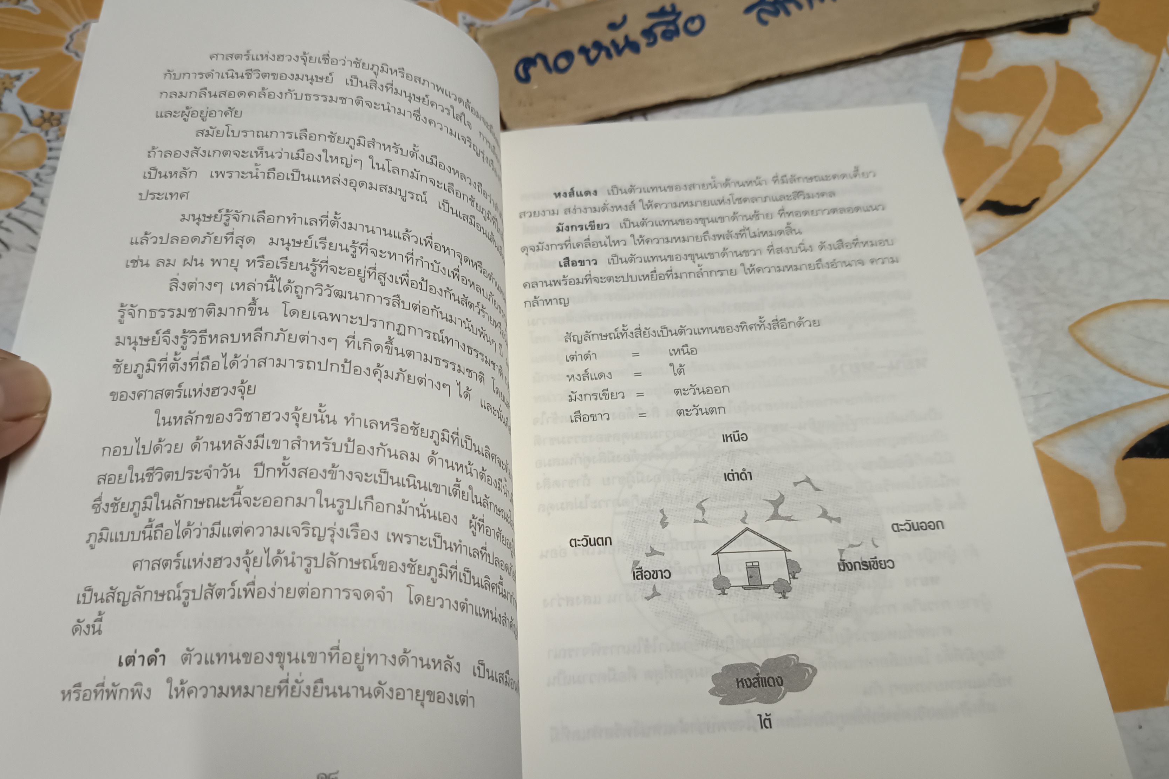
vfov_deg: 43.3
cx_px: 533
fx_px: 974
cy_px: 484
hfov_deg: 61.8
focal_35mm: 30
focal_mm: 5.31
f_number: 1.7
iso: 1020
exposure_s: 1/50
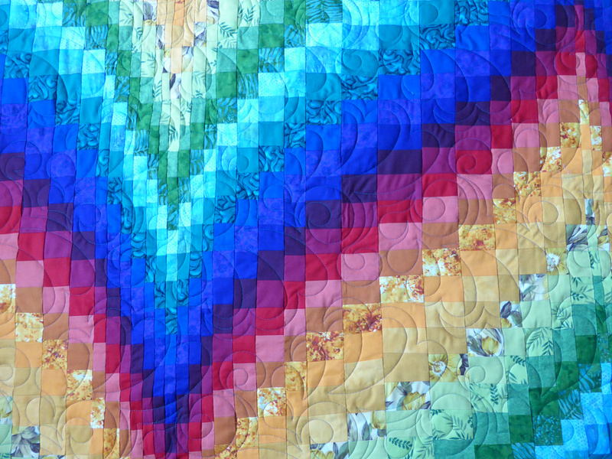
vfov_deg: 54.9
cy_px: 230
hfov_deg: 69.4
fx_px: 442
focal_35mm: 25
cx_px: 306
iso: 400
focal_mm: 4.3
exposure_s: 1/40
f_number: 3.3
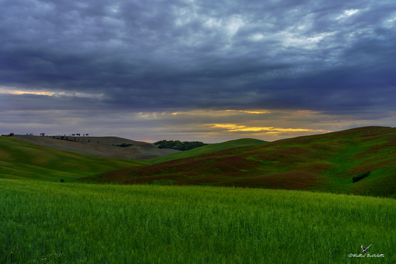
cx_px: 198
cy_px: 132
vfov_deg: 37.9
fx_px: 385
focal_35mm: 35
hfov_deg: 54.4
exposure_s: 1/6
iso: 100
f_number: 11
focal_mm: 35
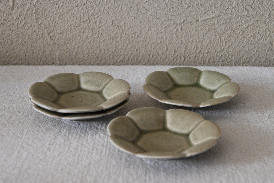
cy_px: 92
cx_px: 137
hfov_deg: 27.0
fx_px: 571
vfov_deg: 18.2
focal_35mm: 75
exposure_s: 1/125
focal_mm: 50
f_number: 6.3
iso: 3200
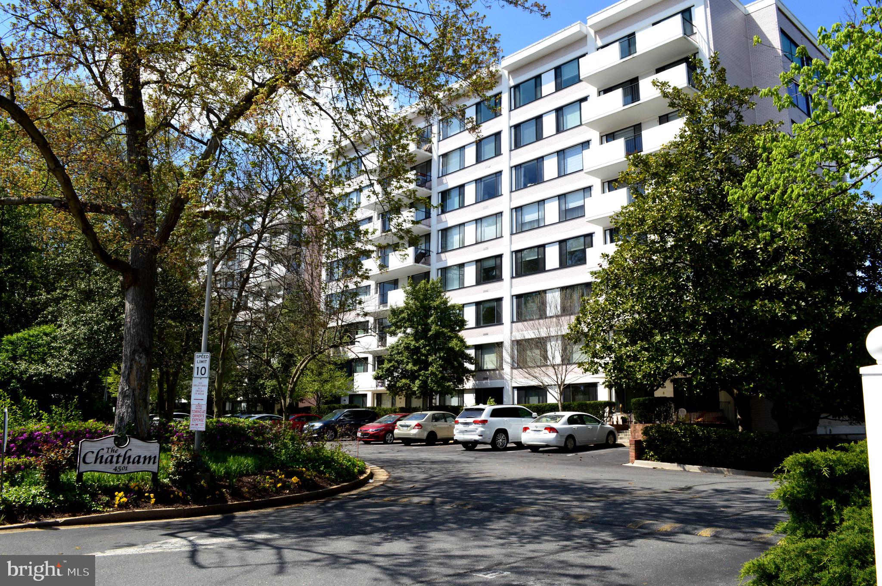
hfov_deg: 67.4
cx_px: 441
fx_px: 661
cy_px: 293
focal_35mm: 27
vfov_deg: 47.8
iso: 400
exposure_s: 1/400
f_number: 11
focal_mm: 18
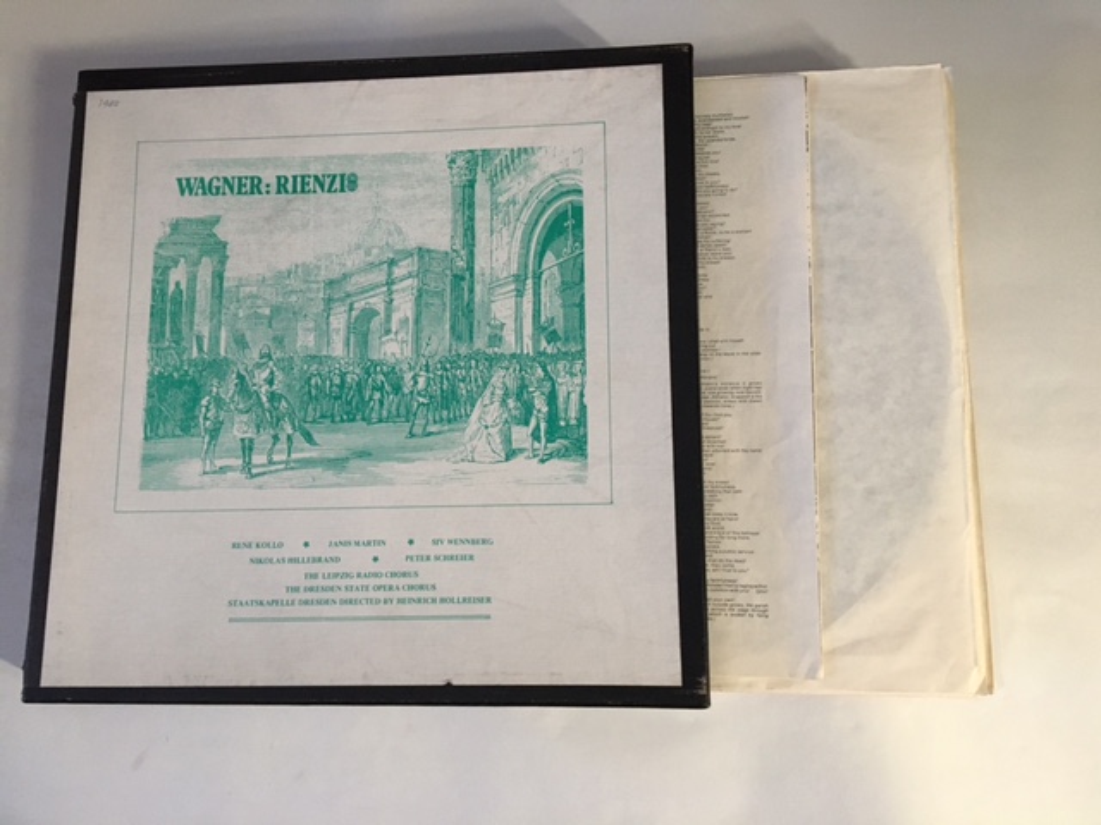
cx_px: 550
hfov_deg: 61.7
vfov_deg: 48.2
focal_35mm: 29
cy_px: 412
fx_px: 922
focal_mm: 4.15
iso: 250
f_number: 2.2
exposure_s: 1/33
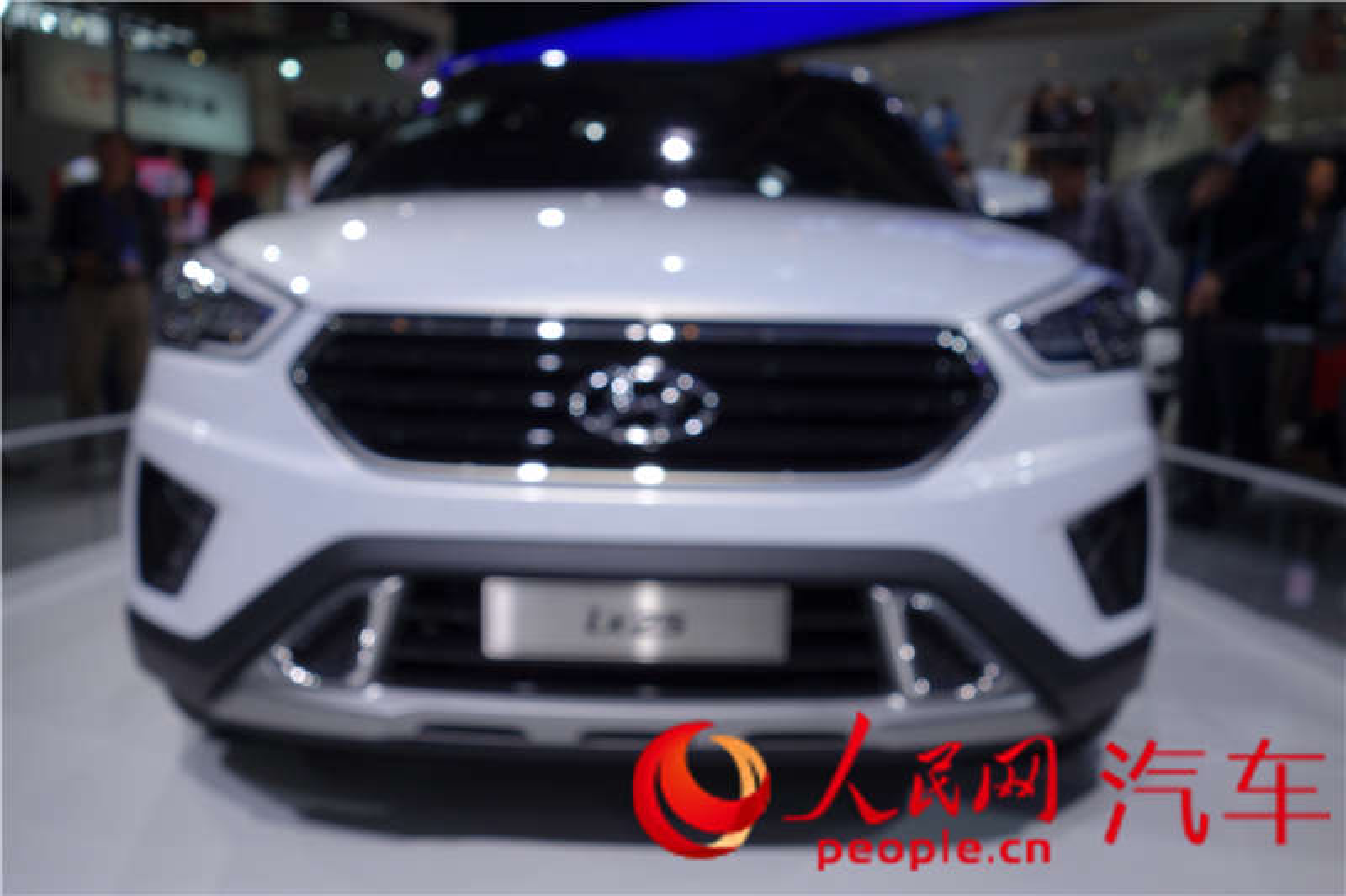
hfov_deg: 60.3
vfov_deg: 42.3
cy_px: 448
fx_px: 1159
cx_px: 673
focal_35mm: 31
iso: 125
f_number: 5.6
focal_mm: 11.6
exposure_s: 1/200
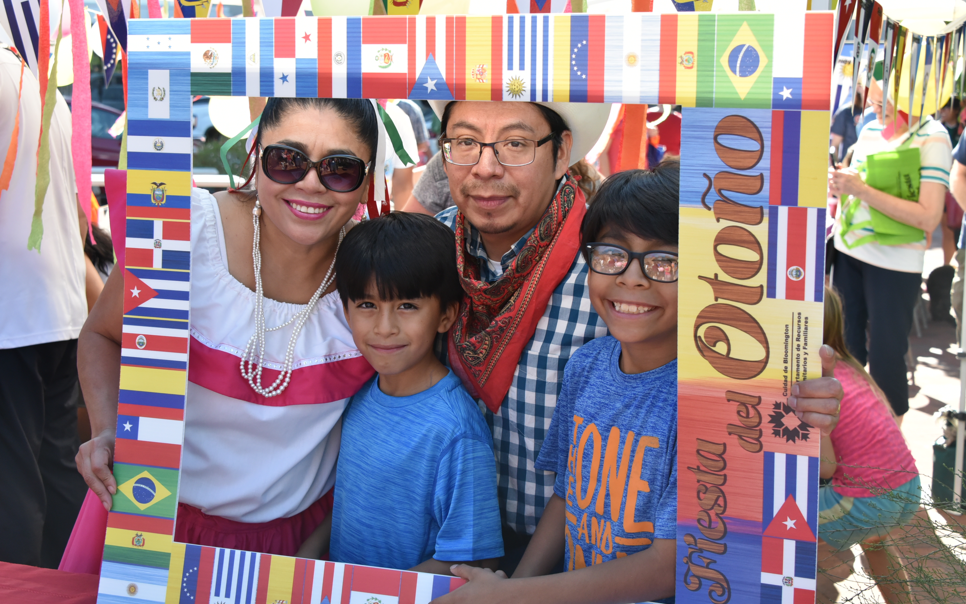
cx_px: 474
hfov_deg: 36.9
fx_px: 1448
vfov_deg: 23.6
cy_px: 314
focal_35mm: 55
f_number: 8
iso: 1600
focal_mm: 50
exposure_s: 1/400
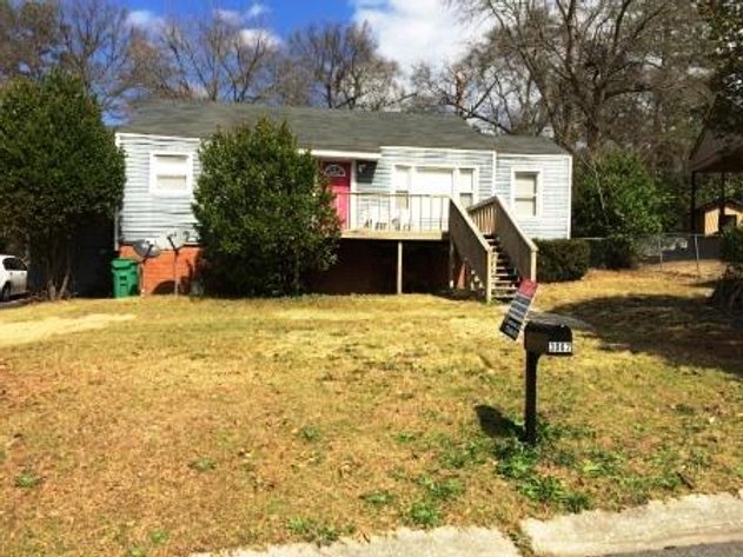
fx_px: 622
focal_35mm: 29
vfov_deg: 48.2
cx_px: 372
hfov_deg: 61.7
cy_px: 278
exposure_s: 1/2564
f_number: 2.2
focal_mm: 4.15
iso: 32
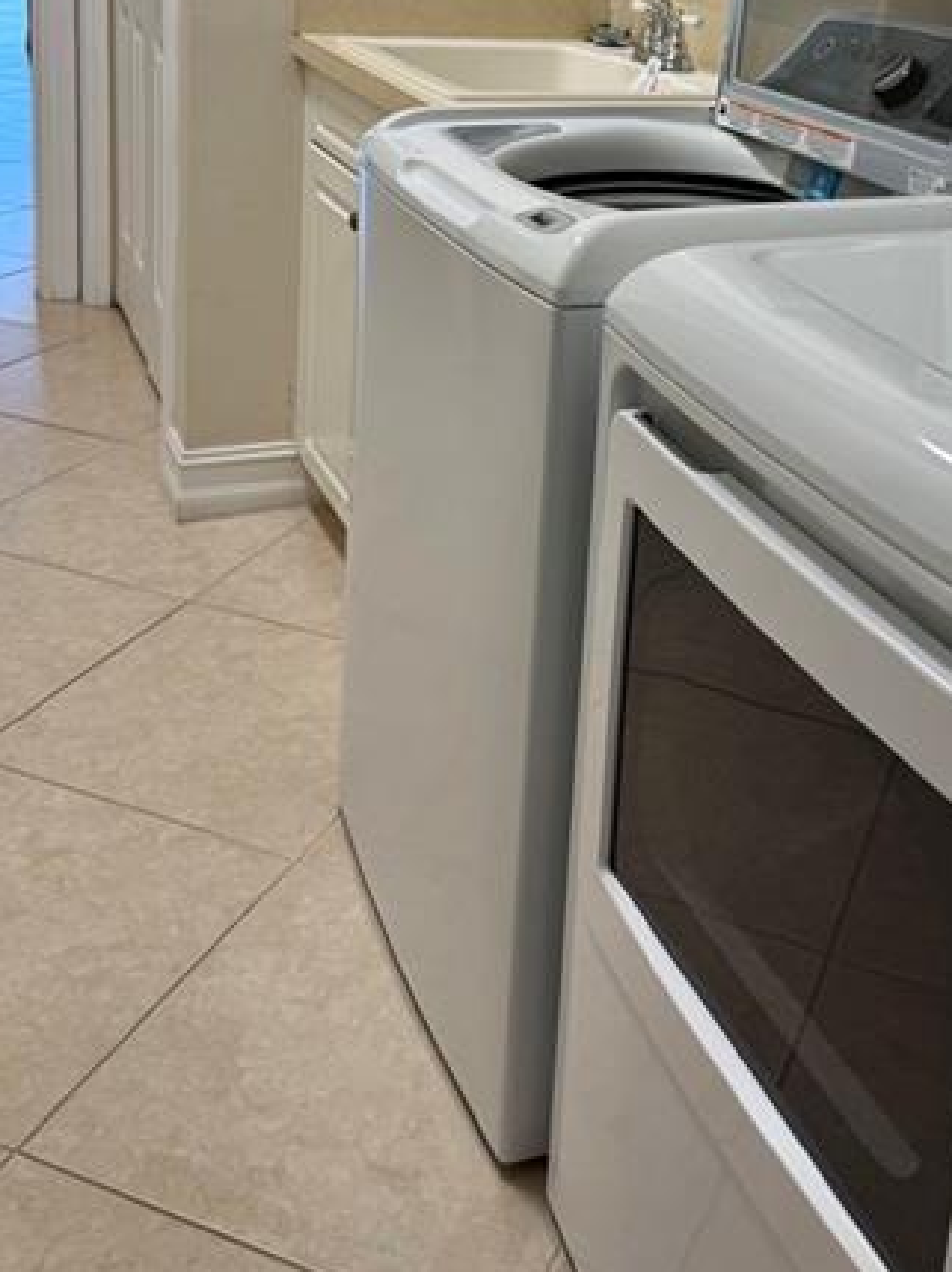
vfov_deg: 41.8
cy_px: 237
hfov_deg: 33.4
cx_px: 590
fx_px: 1579
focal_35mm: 43
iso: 80
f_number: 1.78
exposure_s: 1/120
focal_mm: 6.76
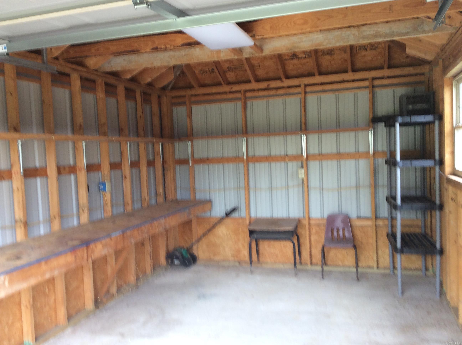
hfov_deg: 56.9
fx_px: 426
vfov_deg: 44.1
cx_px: 231
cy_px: 172
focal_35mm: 32
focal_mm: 3.3
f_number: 2.4
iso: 40
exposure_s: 1/30
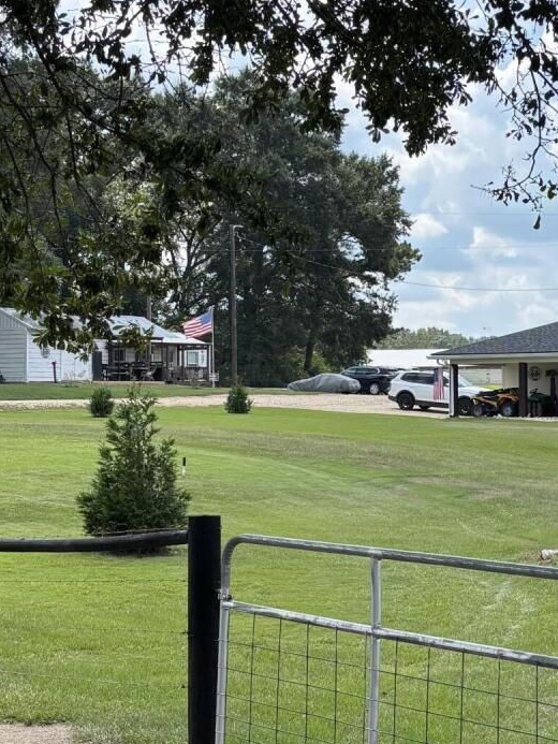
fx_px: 1611
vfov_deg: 26.0
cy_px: 388
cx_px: 390
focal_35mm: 75
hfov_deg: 19.6
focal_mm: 5.96
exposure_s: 1/1812
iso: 50
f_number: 1.6
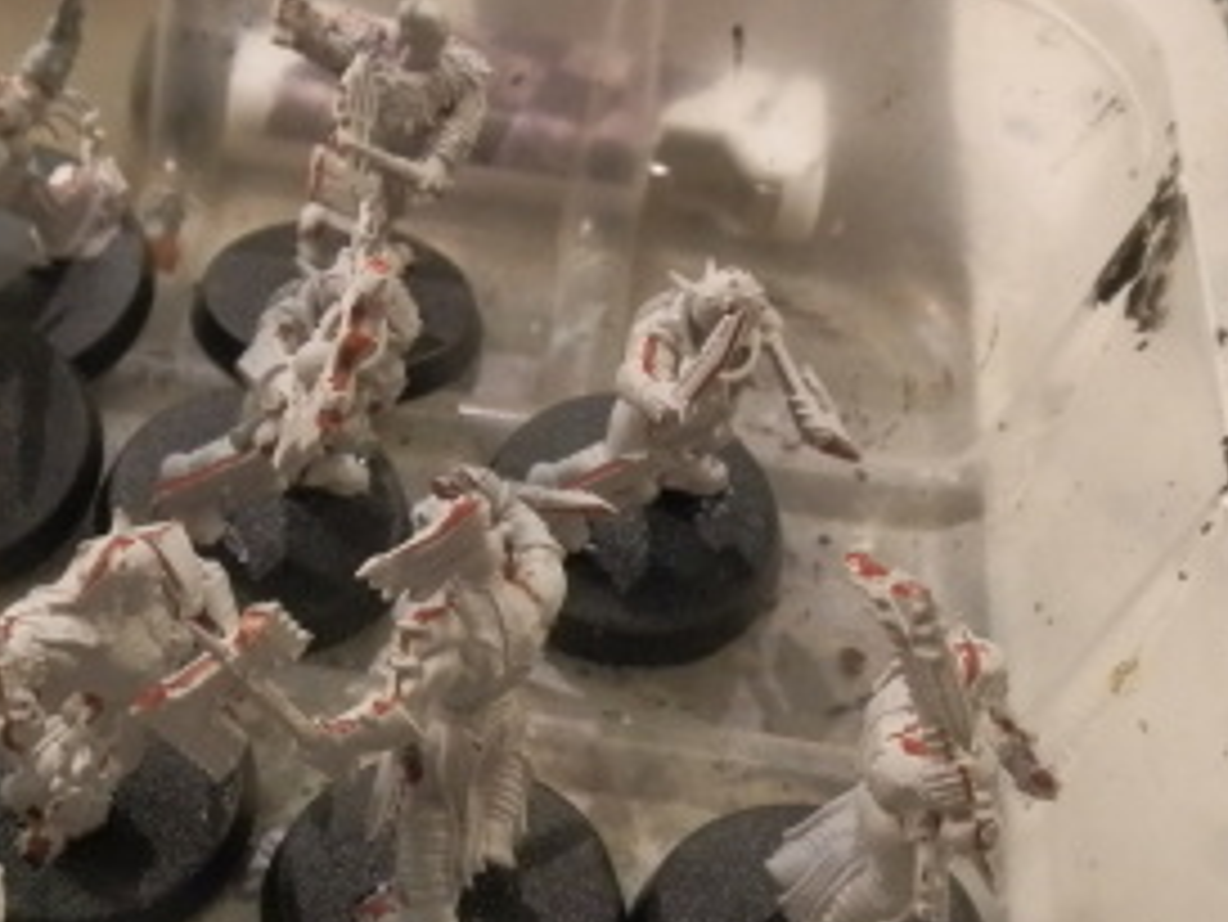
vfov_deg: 26.5
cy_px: 594
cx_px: 441
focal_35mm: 55
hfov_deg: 34.7
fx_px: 1952
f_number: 3.1
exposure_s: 1/160
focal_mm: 5
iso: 400
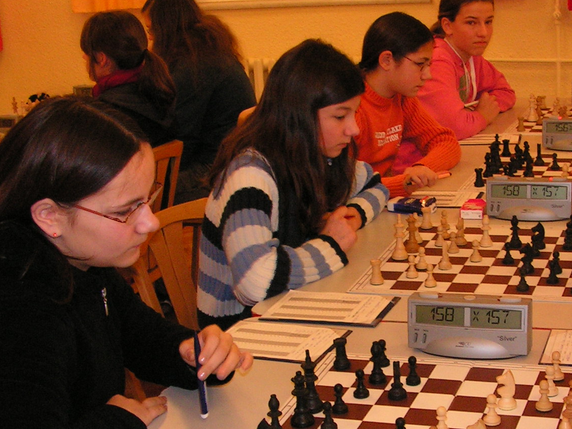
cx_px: 393
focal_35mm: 65
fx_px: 1074
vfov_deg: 22.4
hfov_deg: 29.6
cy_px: 323
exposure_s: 1/40
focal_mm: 6
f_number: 3.2
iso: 200
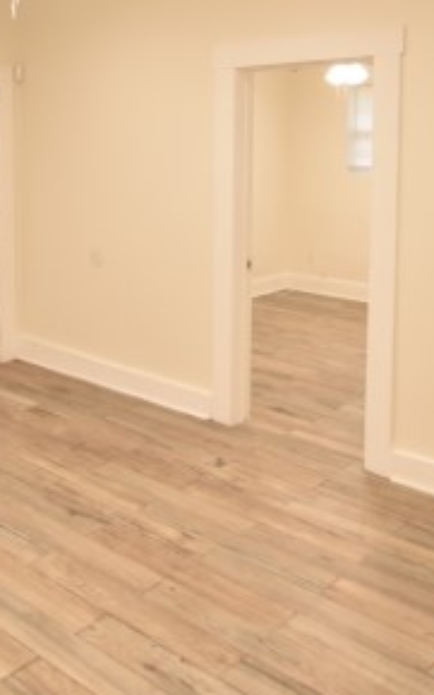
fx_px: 720
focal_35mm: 38
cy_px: 192
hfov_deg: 33.3
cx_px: 144
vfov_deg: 49.9
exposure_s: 1/90
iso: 800
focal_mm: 10
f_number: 3.5
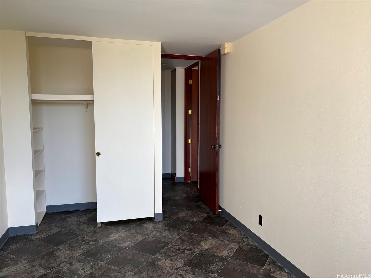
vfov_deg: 53.1
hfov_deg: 67.3
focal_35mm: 26
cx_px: 186
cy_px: 139
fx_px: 279
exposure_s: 1/121
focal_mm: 5.96
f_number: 1.6
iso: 40
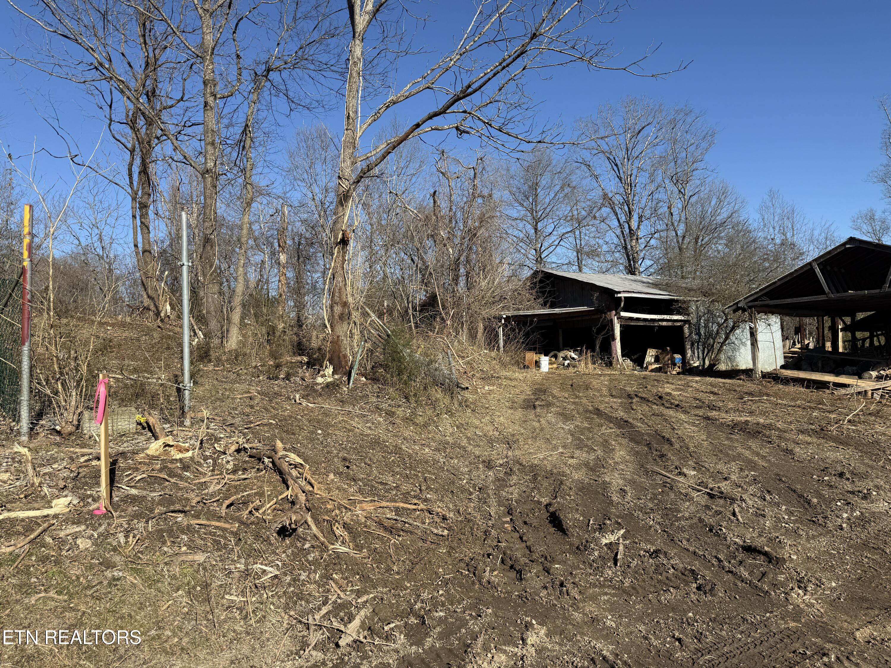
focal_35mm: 24
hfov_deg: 71.6
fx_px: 618
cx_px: 446
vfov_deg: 56.8
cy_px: 334
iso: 80
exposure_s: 1/3759
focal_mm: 6.76
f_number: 1.78
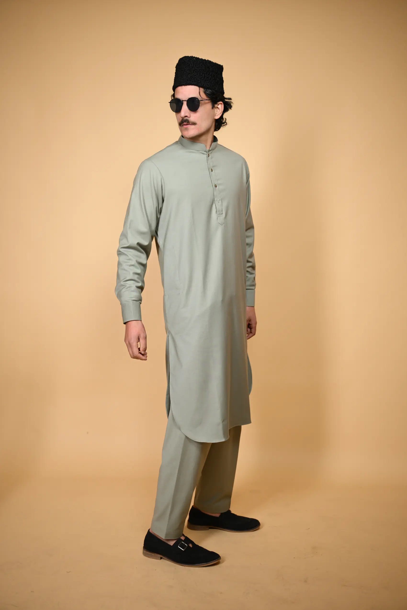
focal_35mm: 40
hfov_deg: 33.4
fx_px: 678
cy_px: 305
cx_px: 204
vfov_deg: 48.5
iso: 100
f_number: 2.8
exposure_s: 1/200
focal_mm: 40
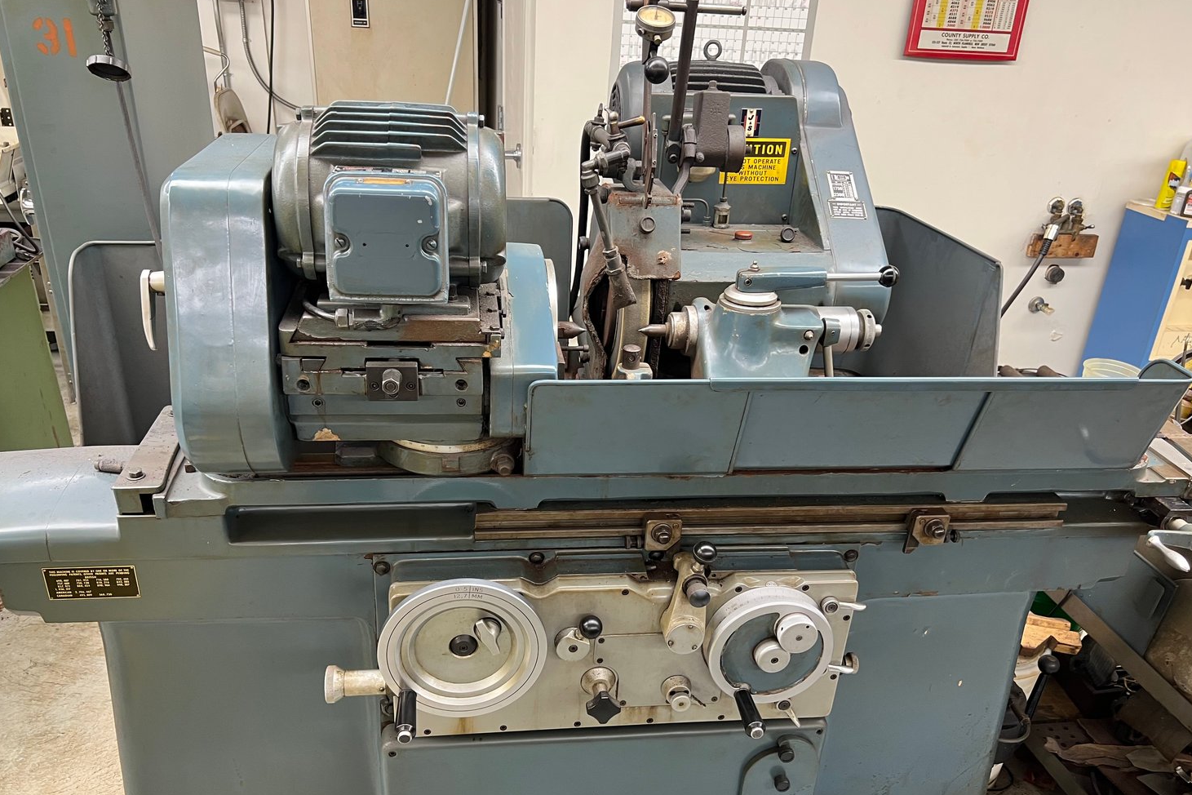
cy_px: 457
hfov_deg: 65.5
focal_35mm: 28
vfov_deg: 46.3
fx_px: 927
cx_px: 589
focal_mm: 5.7
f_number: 1.5
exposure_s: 1/60
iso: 100
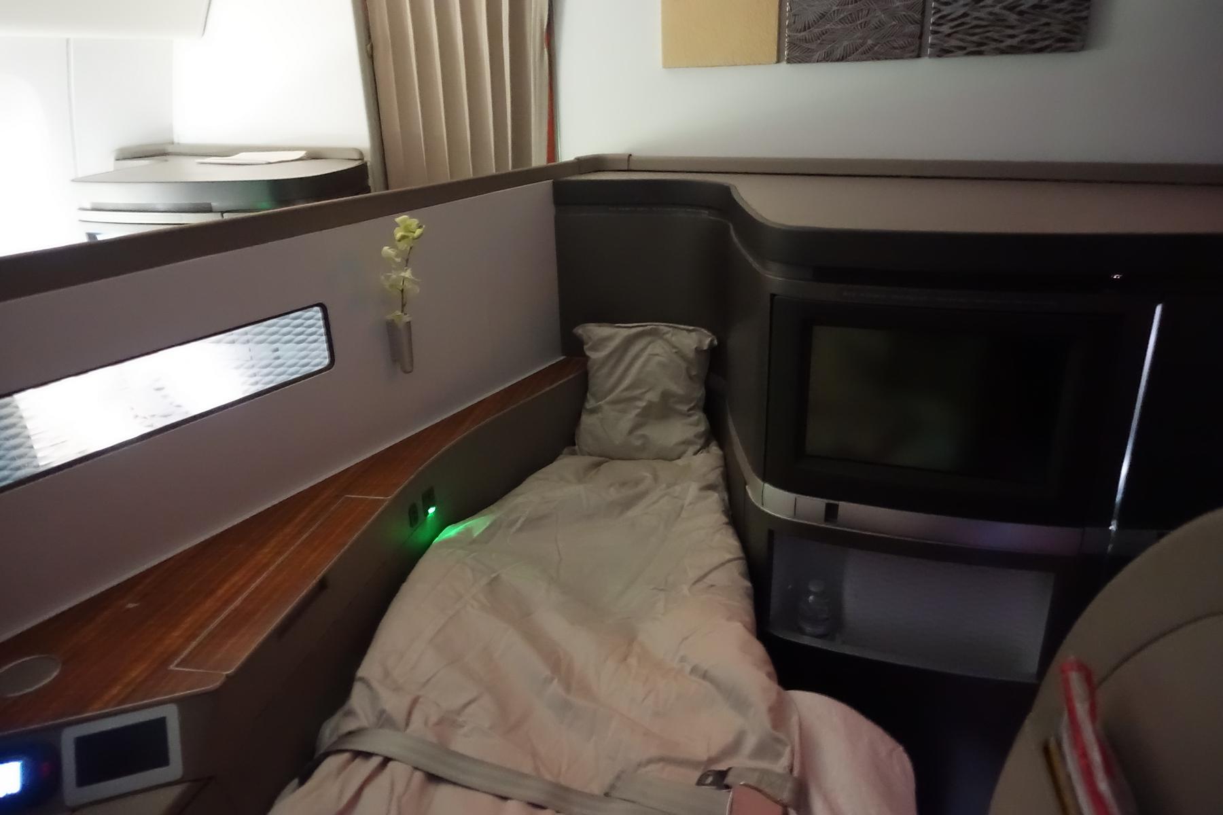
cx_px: 612
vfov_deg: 53.1
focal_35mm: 24
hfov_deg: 73.7
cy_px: 408
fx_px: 815
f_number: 1.8
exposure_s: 1/4
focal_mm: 8.8
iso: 10000
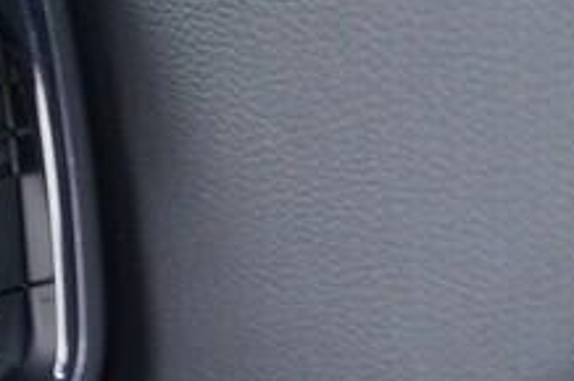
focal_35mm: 169
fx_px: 2693
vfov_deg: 8.1
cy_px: 361
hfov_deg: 12.1
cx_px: 129
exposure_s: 1/40
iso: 2500
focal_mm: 24
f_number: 2.8
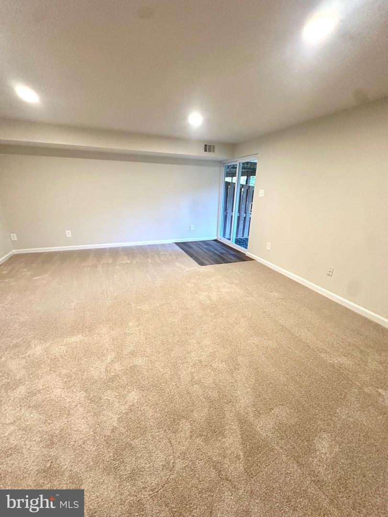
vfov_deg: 102.1
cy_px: 258
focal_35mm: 14
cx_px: 194
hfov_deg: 85.7
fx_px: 209
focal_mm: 2.22
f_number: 2.2
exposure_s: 1/120
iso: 320
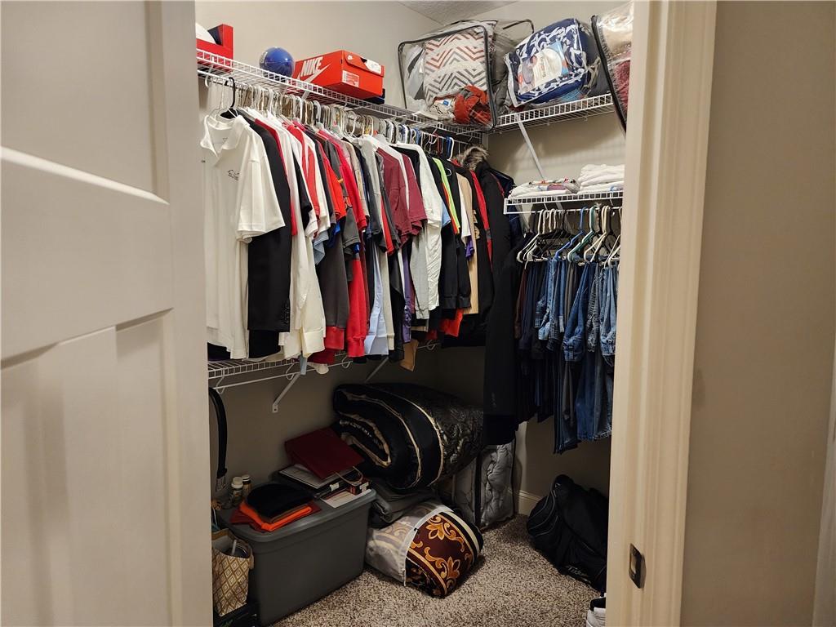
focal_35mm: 23
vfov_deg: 58.9
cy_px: 314
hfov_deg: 73.9
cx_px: 418
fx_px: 555
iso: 640
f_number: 1.8
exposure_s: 1/60
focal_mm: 6.4
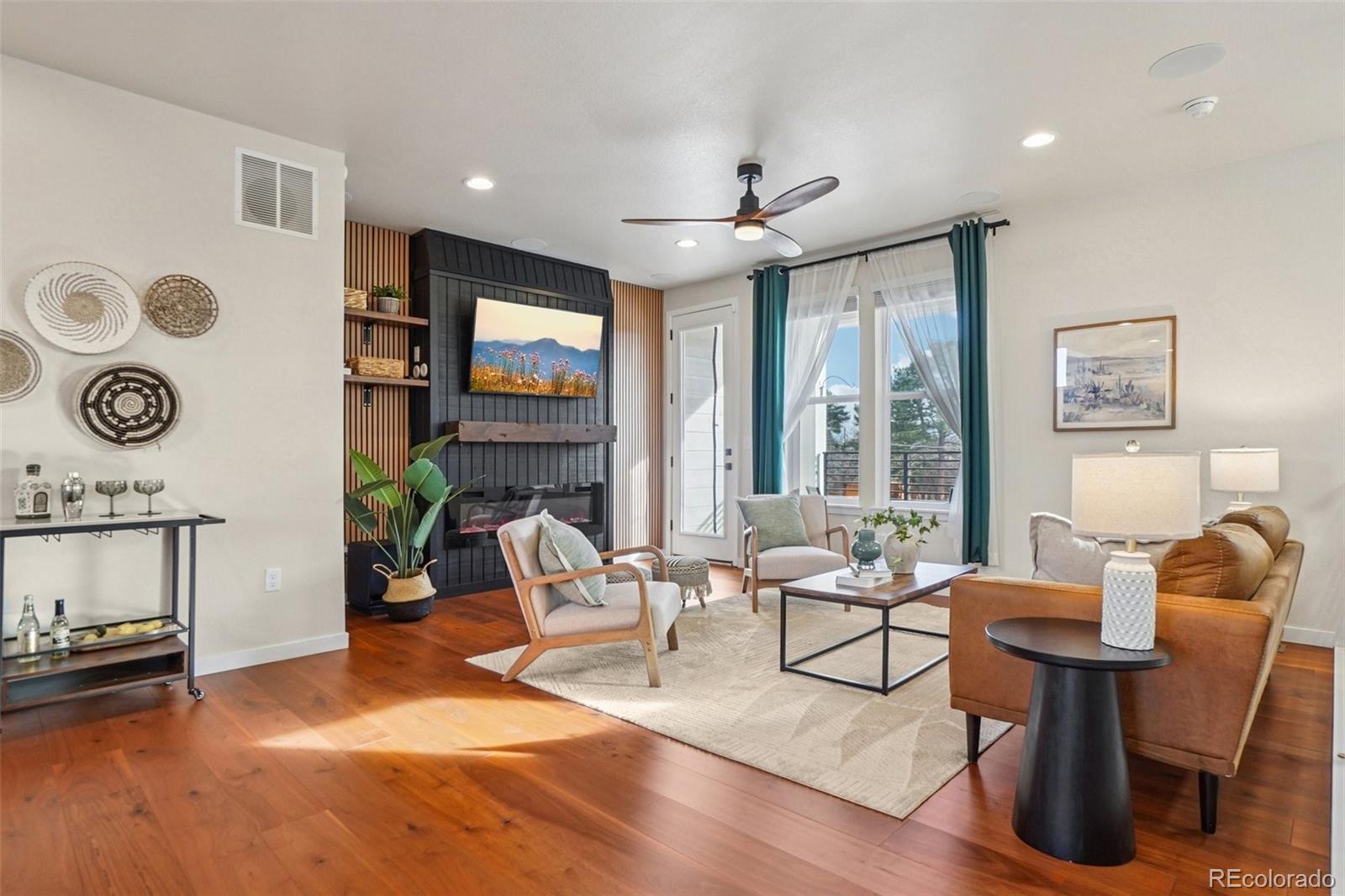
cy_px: 448
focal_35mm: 18
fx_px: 672
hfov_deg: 90.0
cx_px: 672
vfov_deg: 67.4
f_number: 8
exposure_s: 1/25
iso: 400
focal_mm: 12
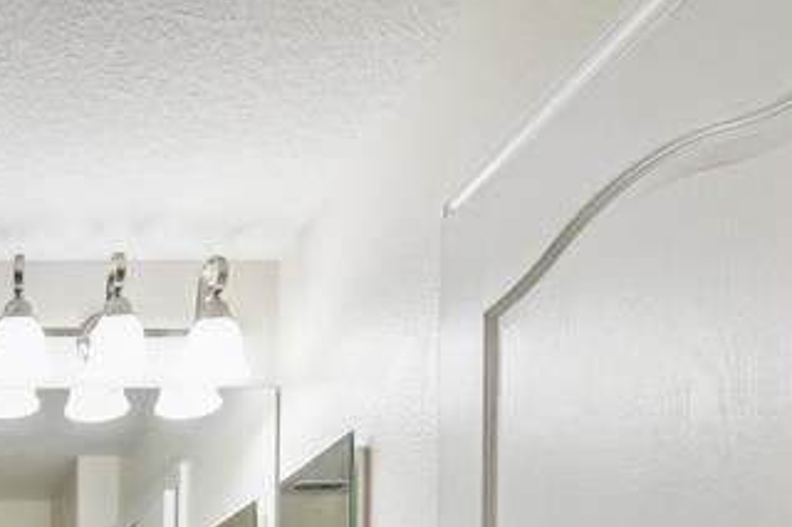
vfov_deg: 22.6
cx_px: -94
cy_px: 804
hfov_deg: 34.9
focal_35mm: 48
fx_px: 1055
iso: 100
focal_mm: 10
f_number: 7.1
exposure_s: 1/5
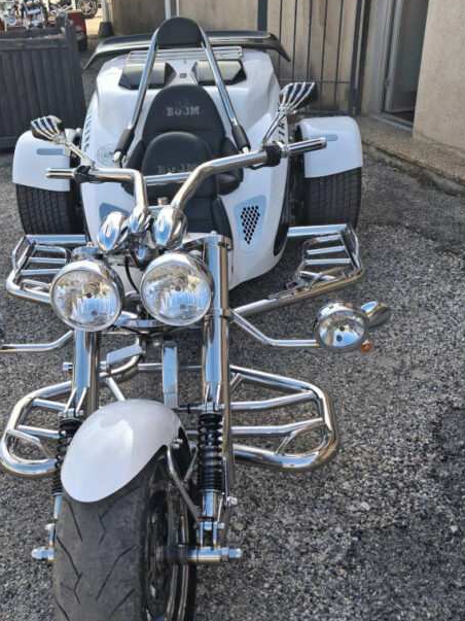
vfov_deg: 49.0
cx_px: 194
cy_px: 323
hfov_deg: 37.6
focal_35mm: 38
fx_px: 681
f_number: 1.8
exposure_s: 1/162
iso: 20
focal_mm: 4
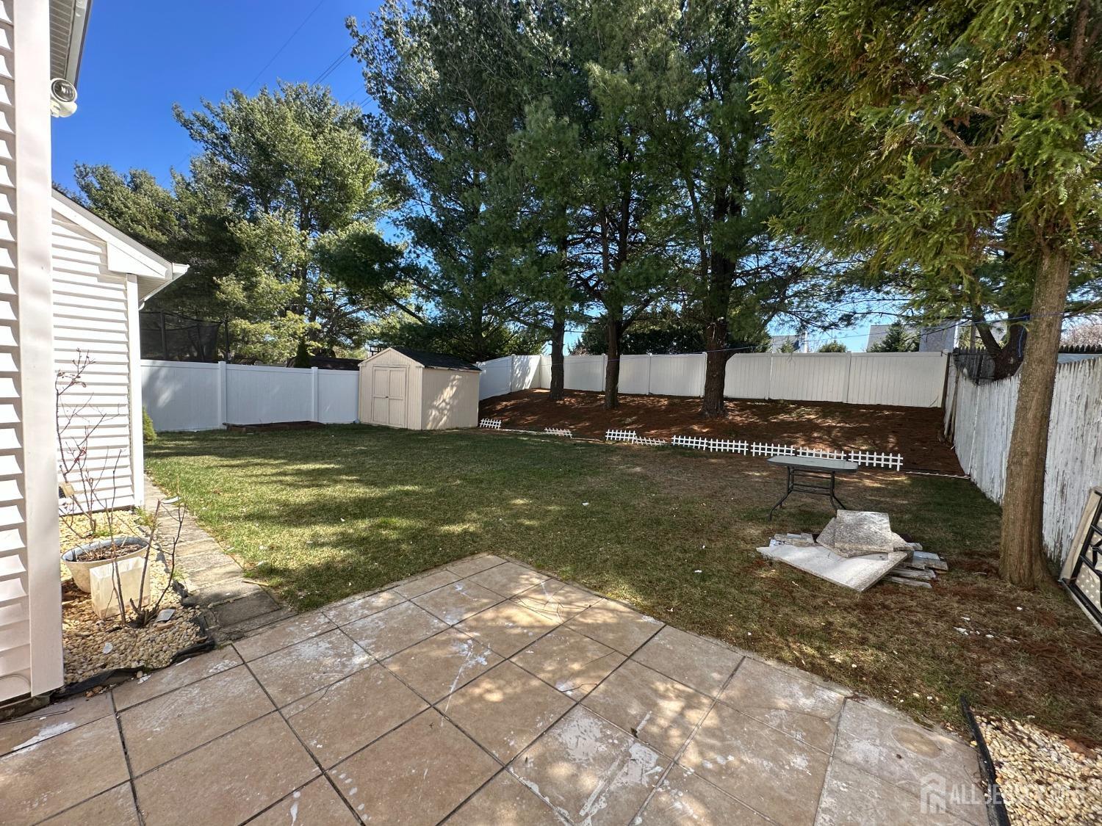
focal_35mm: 14
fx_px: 446
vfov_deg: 85.7
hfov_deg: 102.1
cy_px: 413
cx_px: 551
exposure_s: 1/356
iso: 40
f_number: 2.2
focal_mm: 2.22
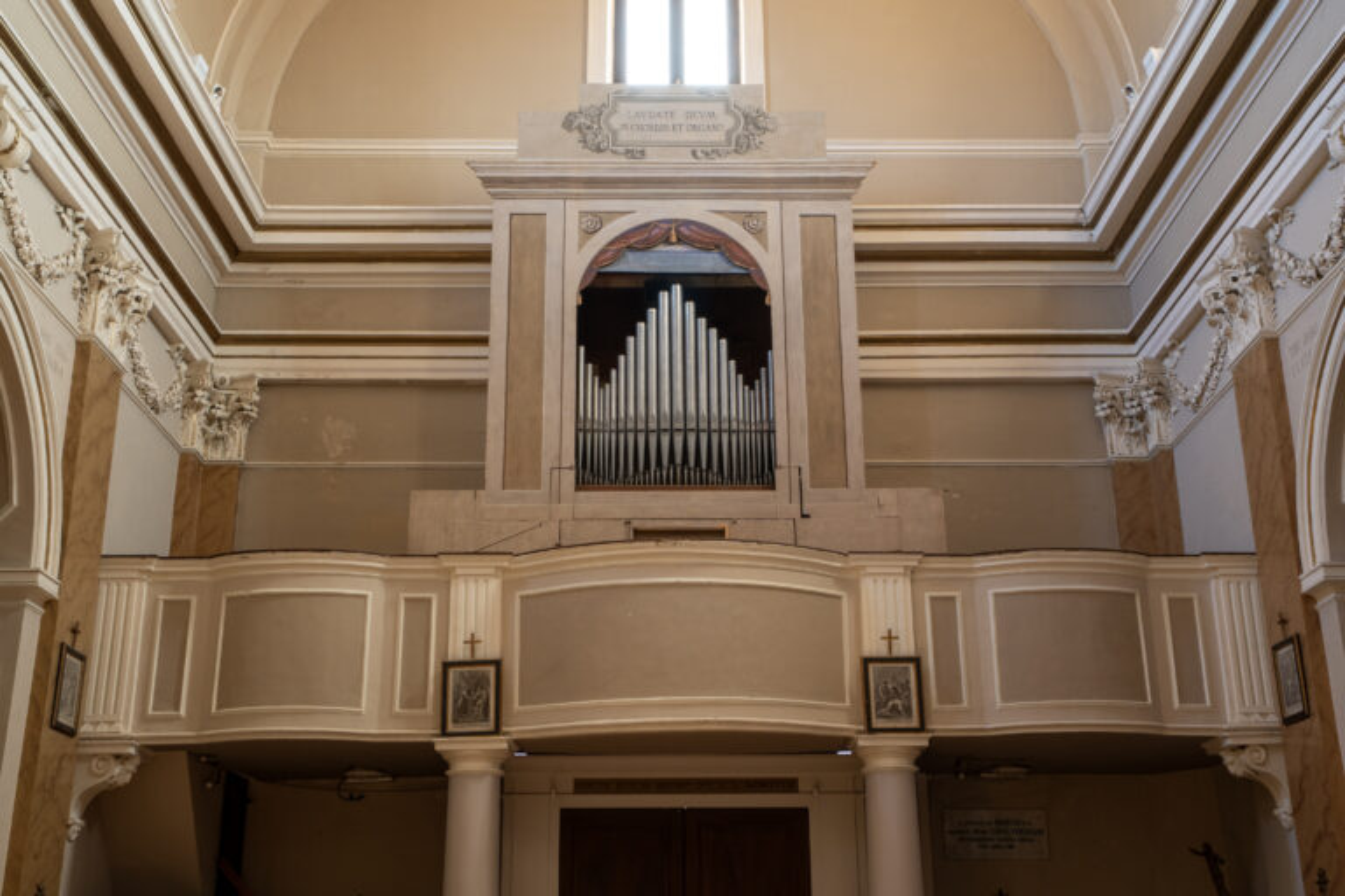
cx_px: 672
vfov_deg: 31.9
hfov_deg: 46.4
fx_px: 1569
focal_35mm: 42
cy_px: 448
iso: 200
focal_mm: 28
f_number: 13
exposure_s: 8
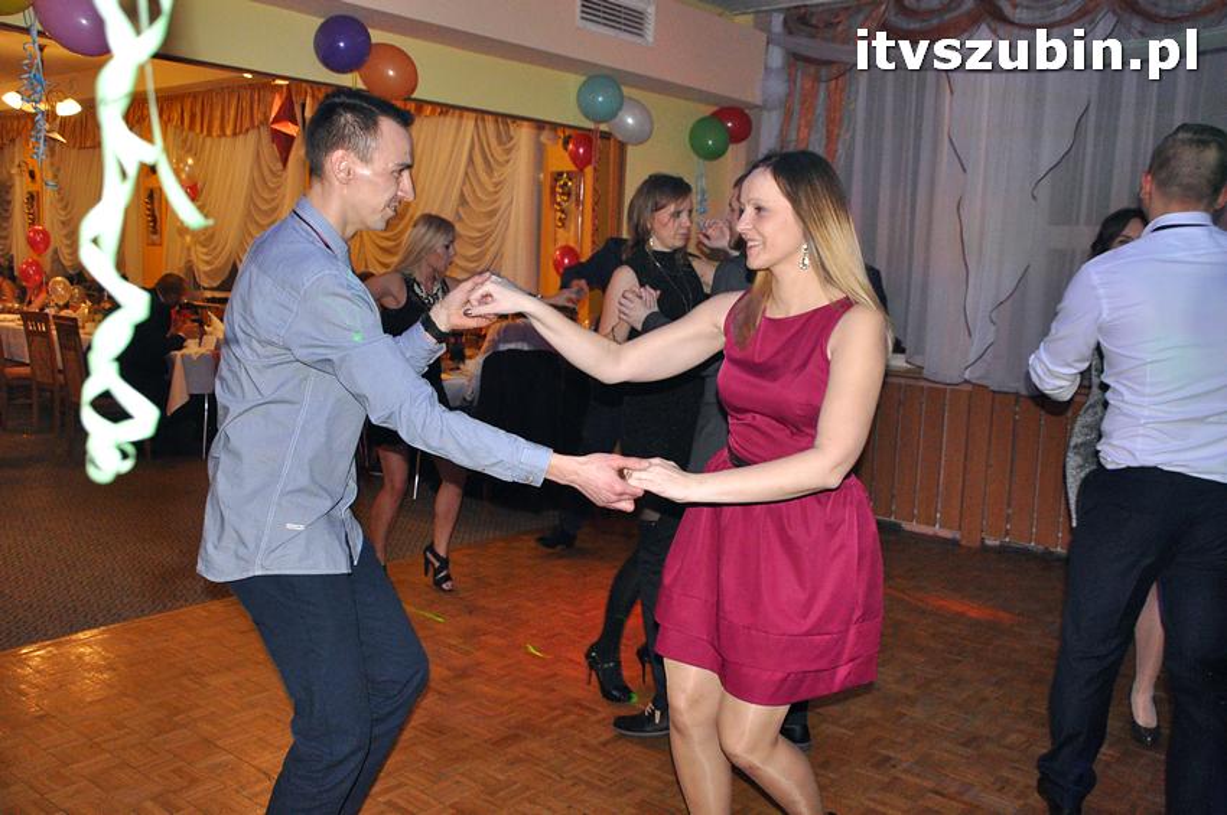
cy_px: 408
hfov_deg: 57.3
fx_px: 1124
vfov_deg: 39.9
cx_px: 614
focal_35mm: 33
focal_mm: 22
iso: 2000
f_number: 5
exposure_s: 1/60
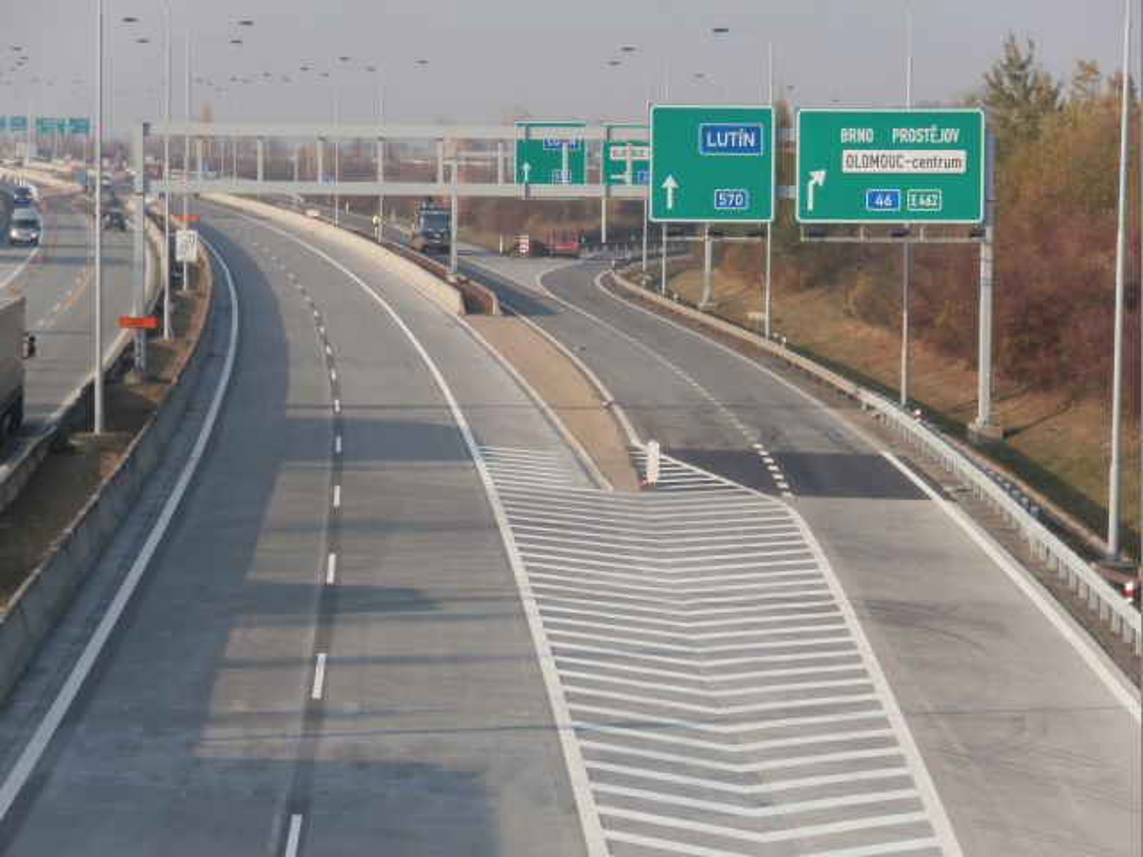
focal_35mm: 137
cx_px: 572
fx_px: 4524
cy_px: 428
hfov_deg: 14.4
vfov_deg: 10.8
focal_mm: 24.17
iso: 100
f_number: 5.7
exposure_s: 1/320
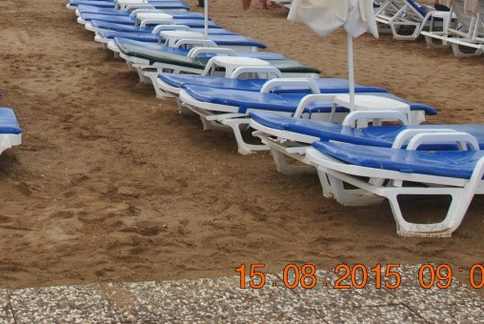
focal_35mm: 61
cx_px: 60
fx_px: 821
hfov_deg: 31.5
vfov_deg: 21.2
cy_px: -34
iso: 100
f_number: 8
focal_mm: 18
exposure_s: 1/200
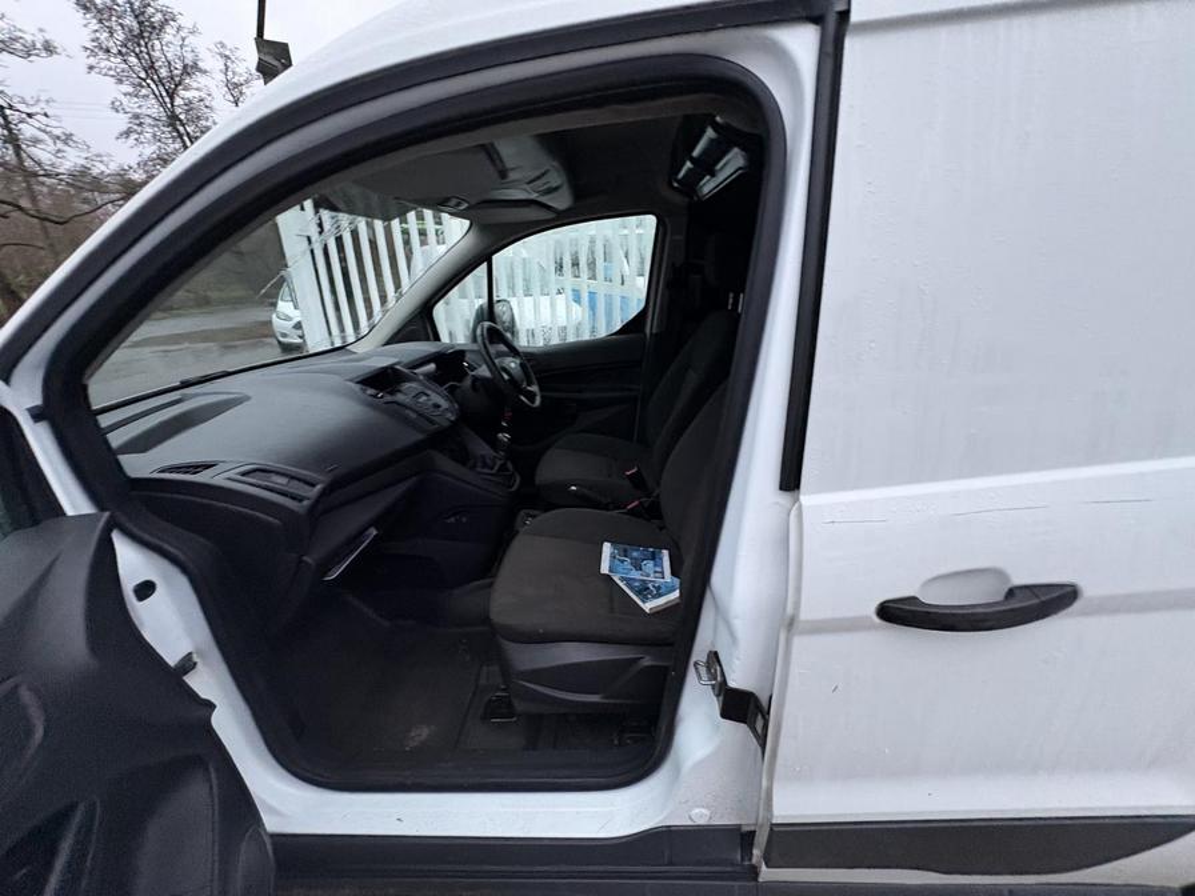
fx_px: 483
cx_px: 598
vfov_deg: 85.7
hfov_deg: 102.1
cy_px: 448
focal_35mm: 14
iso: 400
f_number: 2.2
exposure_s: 1/60
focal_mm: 2.22
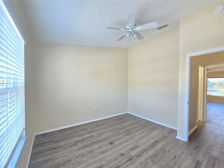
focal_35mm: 13
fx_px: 84
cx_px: 112
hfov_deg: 106.2
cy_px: 84
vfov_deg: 89.9
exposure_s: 1/60
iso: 250
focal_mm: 2.2
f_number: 2.2
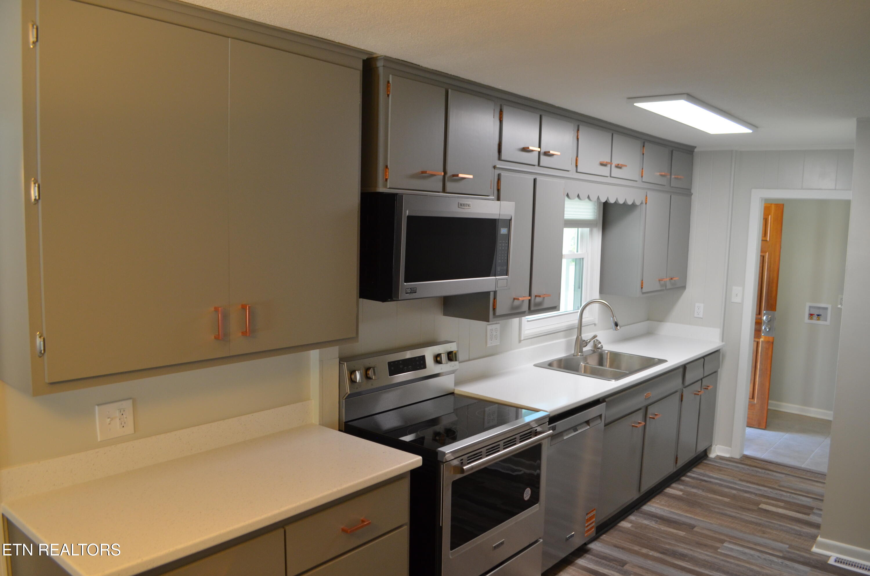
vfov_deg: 47.7
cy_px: 288
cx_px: 435
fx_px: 651
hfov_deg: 67.5
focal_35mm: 27
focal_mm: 18
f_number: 4
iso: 640
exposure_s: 1/60
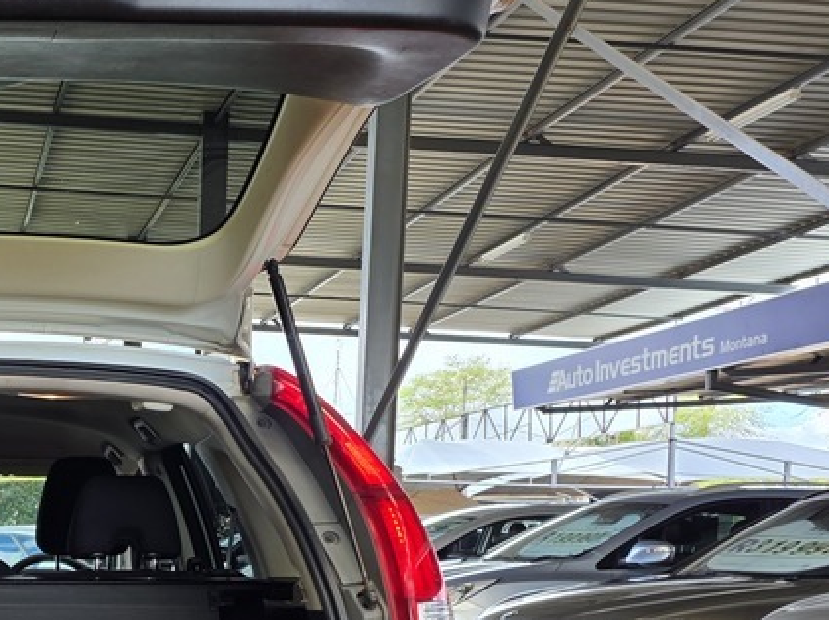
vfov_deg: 24.7
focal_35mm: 56
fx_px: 1340
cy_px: 634
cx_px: -57
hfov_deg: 31.0
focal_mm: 6.25
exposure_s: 1/359
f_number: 1.7
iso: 40
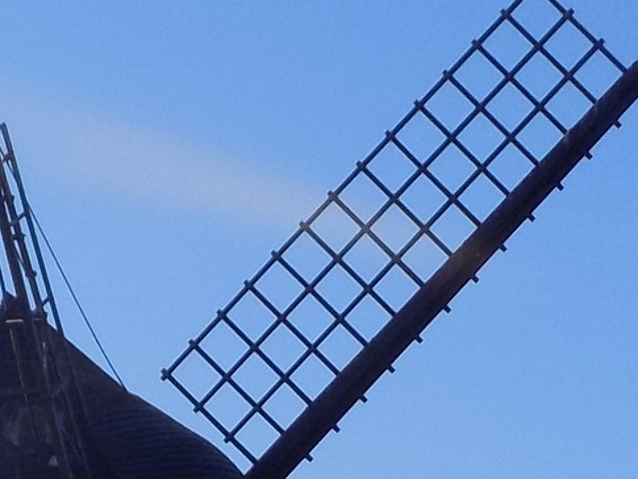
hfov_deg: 9.7
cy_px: 1097
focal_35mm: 203
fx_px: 3742
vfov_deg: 7.0
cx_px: 168
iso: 80
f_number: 3.6
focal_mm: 7.3
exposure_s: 1/1000
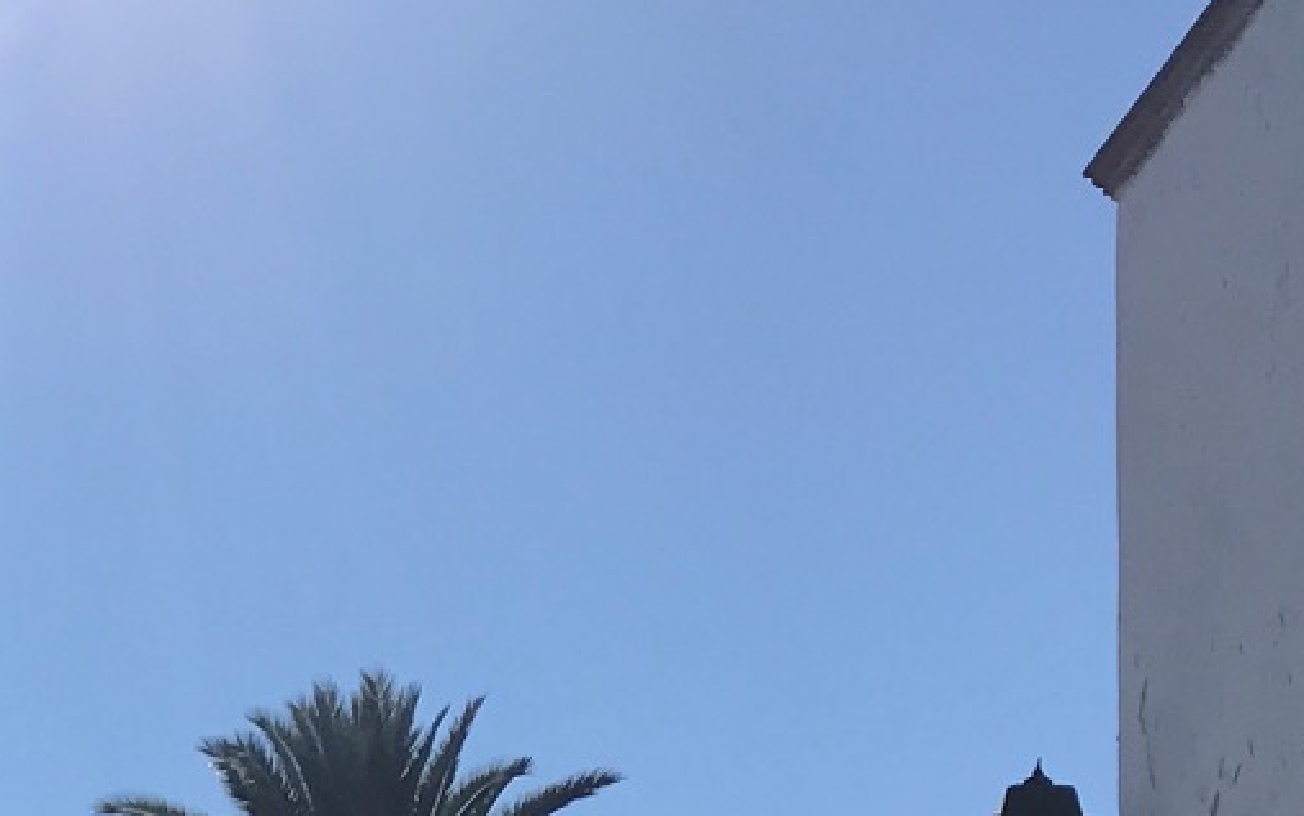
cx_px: -201
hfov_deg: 17.0
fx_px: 4194
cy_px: 1465
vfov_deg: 10.5
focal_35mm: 118
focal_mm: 3.99
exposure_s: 1/3831
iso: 20
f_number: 1.8
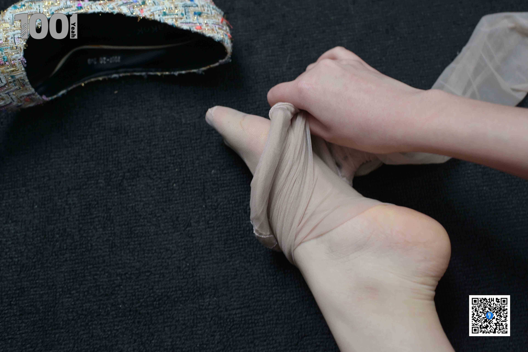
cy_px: 176
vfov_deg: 37.9
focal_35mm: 35
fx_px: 513
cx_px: 264
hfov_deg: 54.4
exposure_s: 1/160
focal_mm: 35
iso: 800
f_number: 4
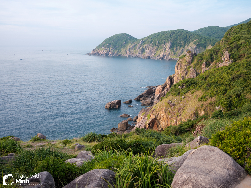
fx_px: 261
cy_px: 94
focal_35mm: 36
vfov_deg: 39.7
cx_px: 126
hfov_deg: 51.4
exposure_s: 1/640
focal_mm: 45
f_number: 2.8
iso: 200
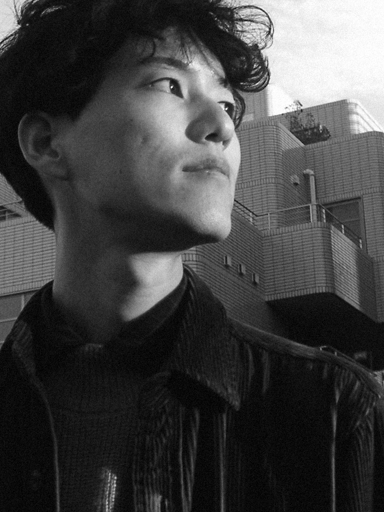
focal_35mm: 85
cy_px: 211
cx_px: 162
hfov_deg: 17.4
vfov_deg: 23.0
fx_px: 1257
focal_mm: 6
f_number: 2.8
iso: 50
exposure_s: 1/180
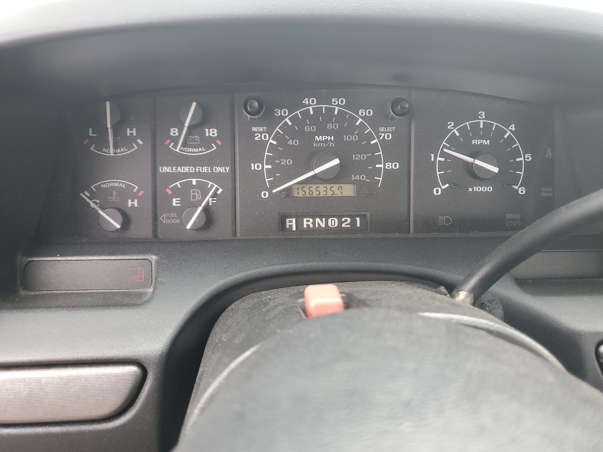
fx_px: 453
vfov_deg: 53.1
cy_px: 226
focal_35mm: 26
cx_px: 302
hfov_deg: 67.3
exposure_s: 1/60.2
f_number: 1.5
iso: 78
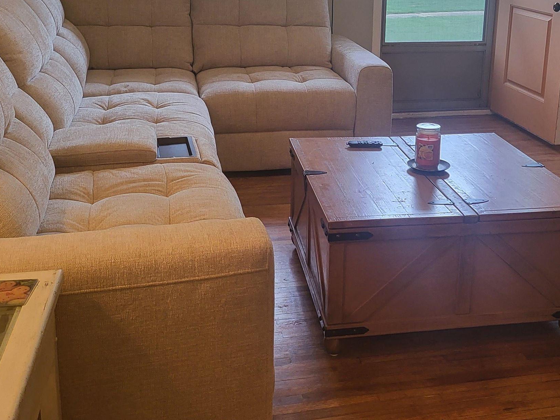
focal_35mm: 45
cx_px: 347
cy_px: 120
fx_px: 728
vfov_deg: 31.8
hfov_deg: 41.8
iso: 250
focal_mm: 5
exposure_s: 1/60
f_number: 1.8
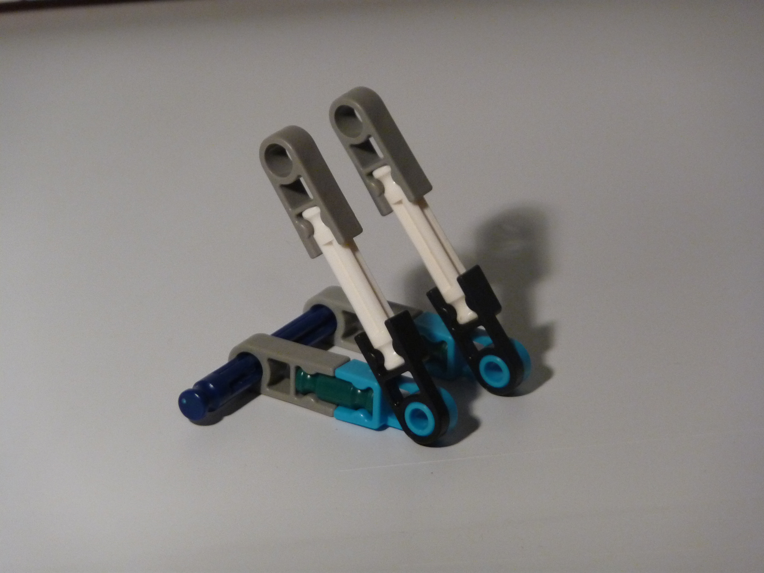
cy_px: 286
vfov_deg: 5.8
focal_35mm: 256
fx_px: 5650
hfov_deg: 7.7
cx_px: 382
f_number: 4.9
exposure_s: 1/40
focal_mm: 44
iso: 400
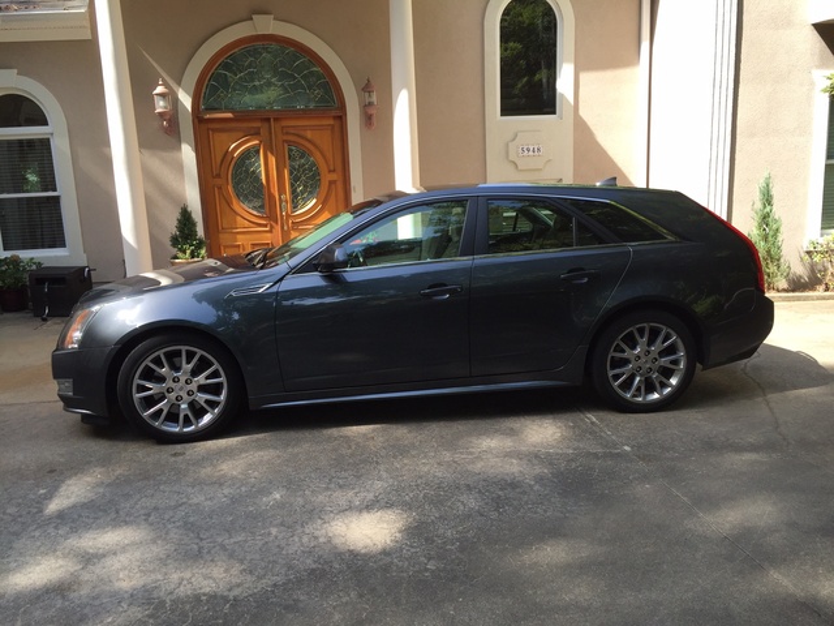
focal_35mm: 29
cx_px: 417
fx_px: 699
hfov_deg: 61.7
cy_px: 313
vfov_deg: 48.2
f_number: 2.2
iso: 32
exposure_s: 1/321
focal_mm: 4.15
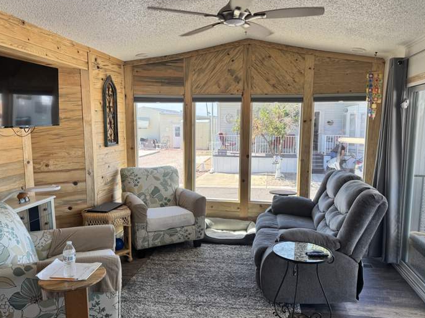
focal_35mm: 28
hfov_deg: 63.5
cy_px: 166
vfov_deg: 49.7
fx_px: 344
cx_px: 216
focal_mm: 6.76
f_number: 1.78
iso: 80
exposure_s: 1/121
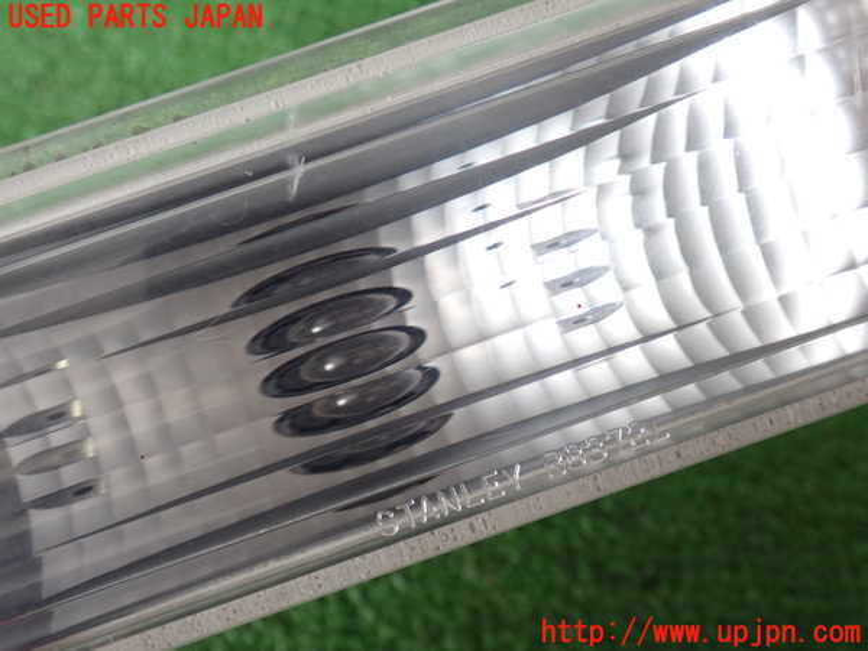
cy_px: 326
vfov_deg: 39.7
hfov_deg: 51.4
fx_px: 903
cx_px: 434
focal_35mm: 36
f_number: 2.5
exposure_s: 1/60
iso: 200
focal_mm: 6.37
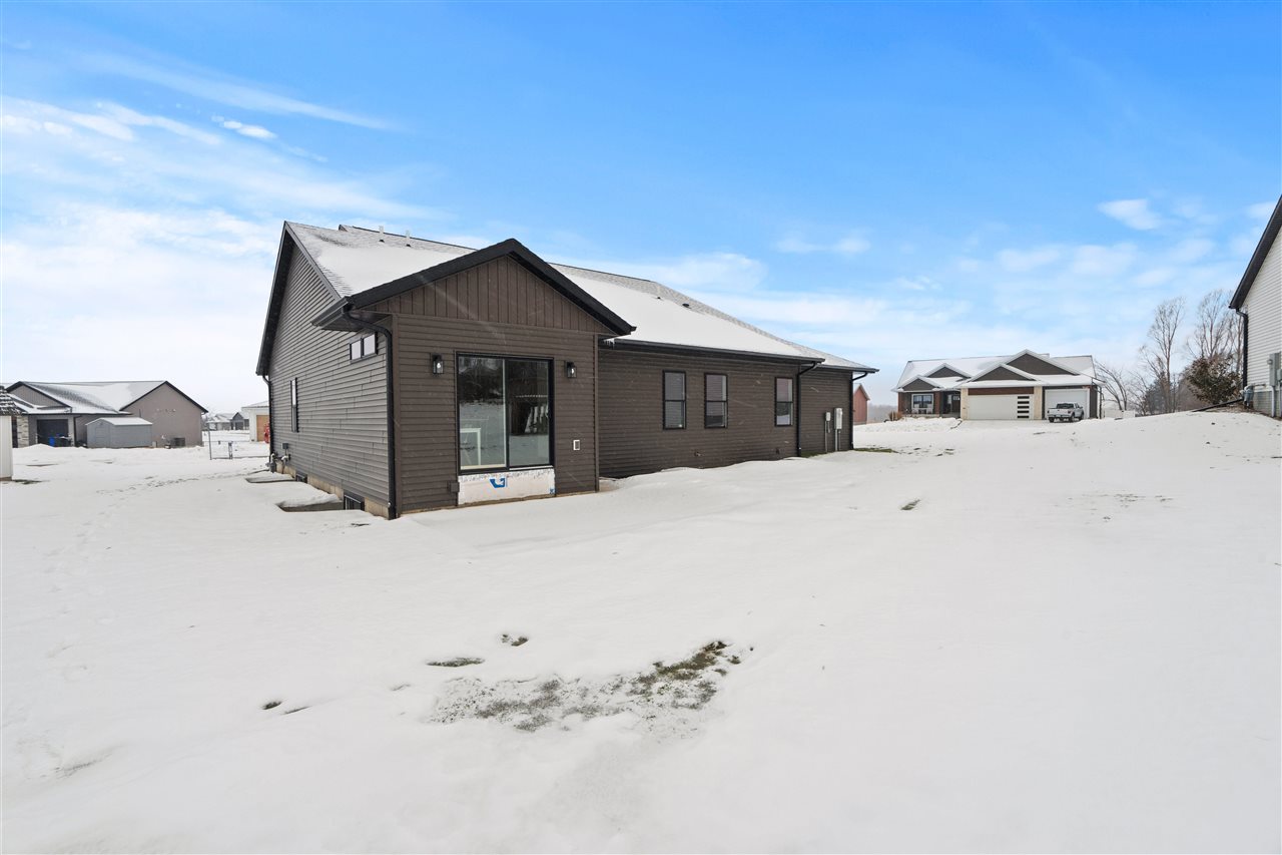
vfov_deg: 73.7
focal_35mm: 16
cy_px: 428
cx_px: 641
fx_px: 570
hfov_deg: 96.7
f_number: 10
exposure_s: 1/25
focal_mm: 16
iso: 400
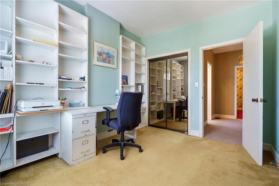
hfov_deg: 96.8
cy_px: 93
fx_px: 124
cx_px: 140
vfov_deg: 73.7
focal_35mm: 16
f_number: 9
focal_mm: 16
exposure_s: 2
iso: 320
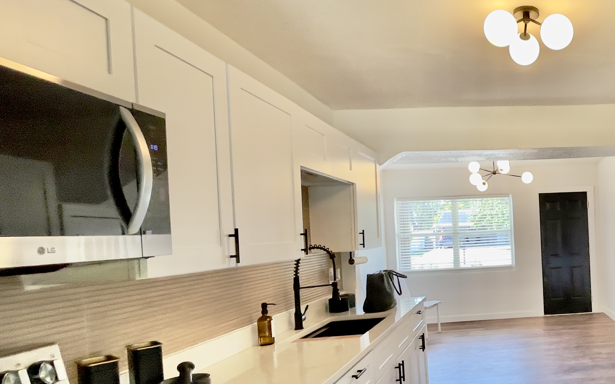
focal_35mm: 27
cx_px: 550
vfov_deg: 45.7
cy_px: 234
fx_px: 453
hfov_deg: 58.7
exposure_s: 1/120
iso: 160
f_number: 2.4
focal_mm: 1.54
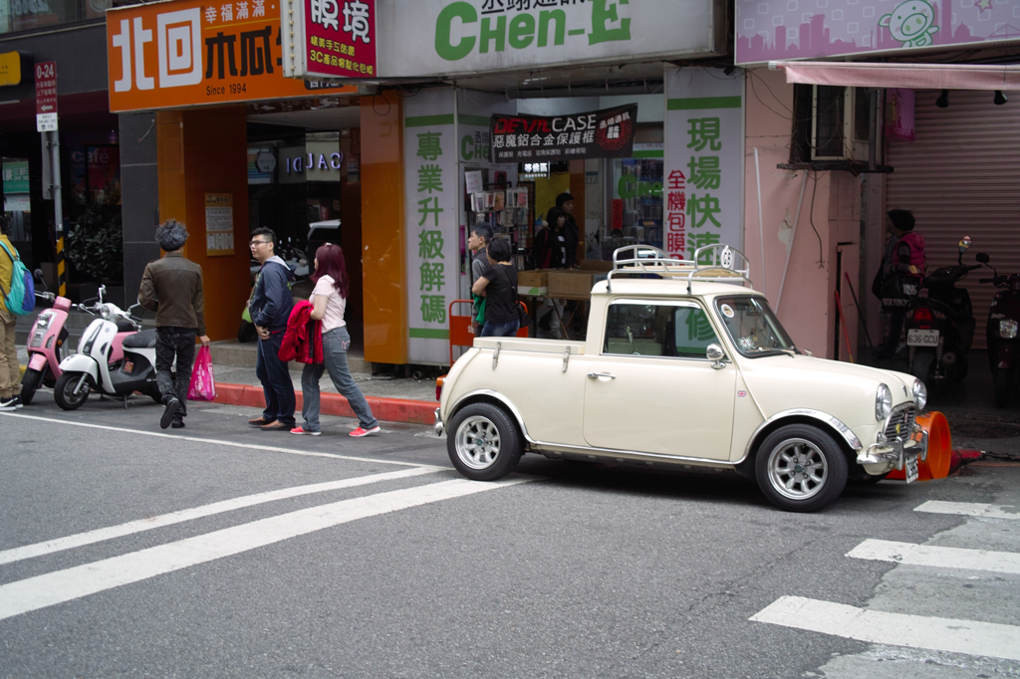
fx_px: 1161
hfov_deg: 47.4
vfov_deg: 32.6
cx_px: 510
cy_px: 340
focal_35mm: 41
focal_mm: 24.2
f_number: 2.8
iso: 100
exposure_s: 1/100
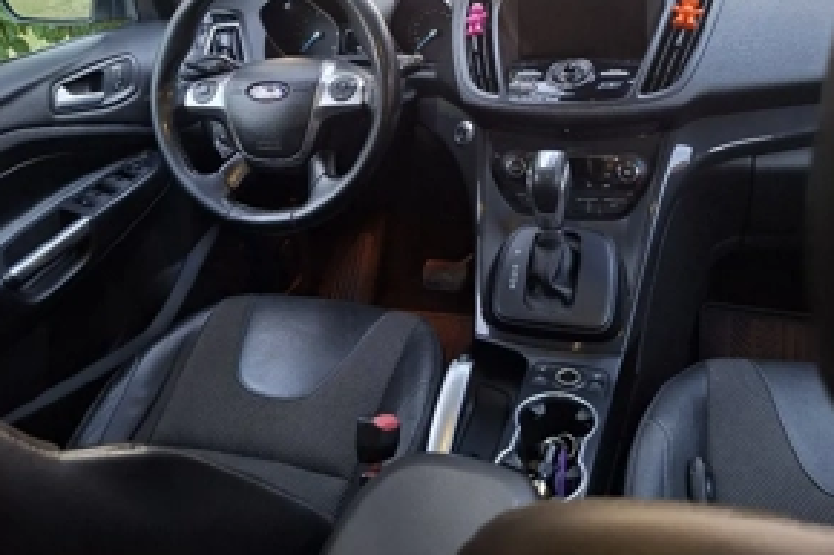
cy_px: 121
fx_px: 764
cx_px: 417
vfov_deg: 38.6
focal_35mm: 33
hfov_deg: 57.3
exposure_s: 1/33
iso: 400
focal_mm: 5.54
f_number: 1.8
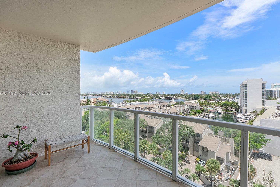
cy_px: 94
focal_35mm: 16
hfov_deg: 96.7
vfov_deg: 73.7
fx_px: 124
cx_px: 142
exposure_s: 1/1000
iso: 250
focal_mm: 10
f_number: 8
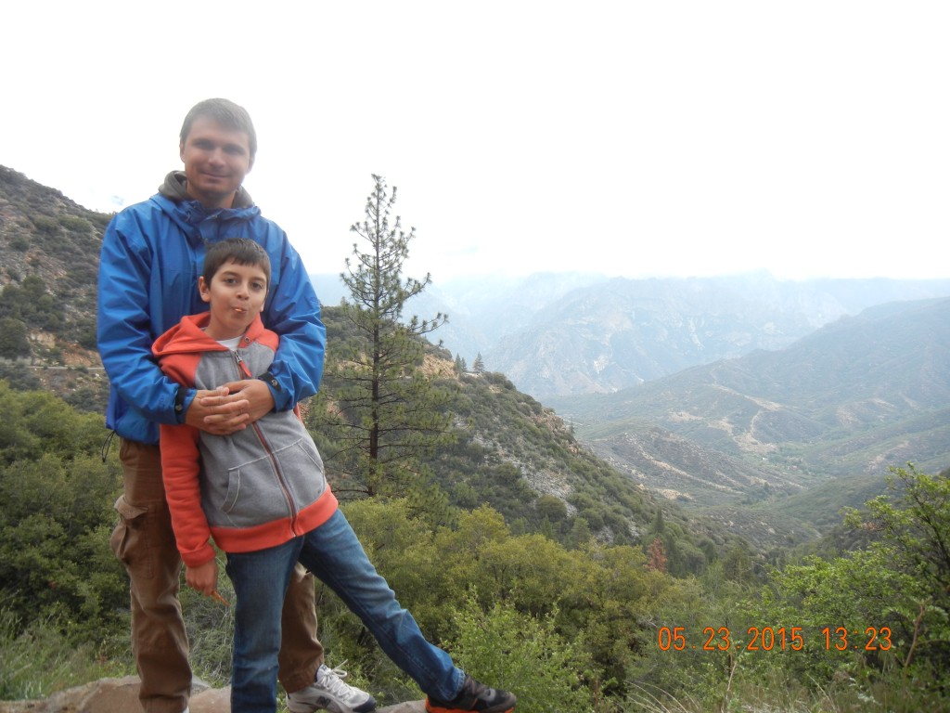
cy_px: 356
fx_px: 823
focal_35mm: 30
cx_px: 475
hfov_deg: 60.0
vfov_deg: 46.8
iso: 160
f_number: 3.5
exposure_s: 1/440
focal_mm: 5.4
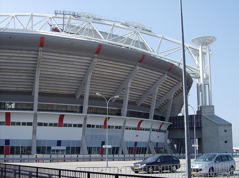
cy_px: 89
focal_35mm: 46
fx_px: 317
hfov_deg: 41.3
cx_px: 120
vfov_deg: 31.4
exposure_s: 1/457
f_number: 5.1
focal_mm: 7.7
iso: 100
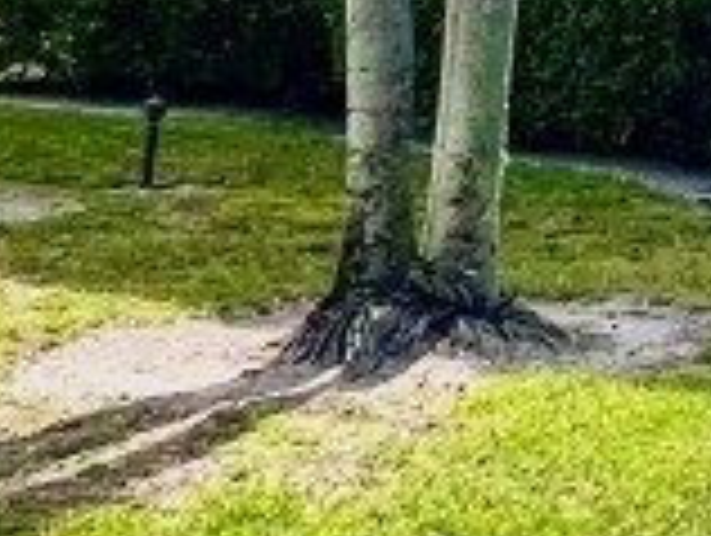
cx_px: 1026
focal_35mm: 84
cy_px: -910
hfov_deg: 20.4
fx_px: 1728
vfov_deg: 12.1
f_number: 1.8
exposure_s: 1/951
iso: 32
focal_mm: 1.57
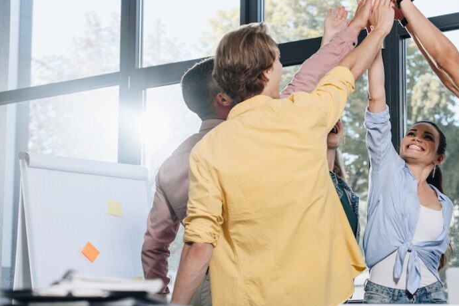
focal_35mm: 104
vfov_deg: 13.2
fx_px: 1326
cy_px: 116
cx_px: 340
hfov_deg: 19.5
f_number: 5
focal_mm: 70
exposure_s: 1/160
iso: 125
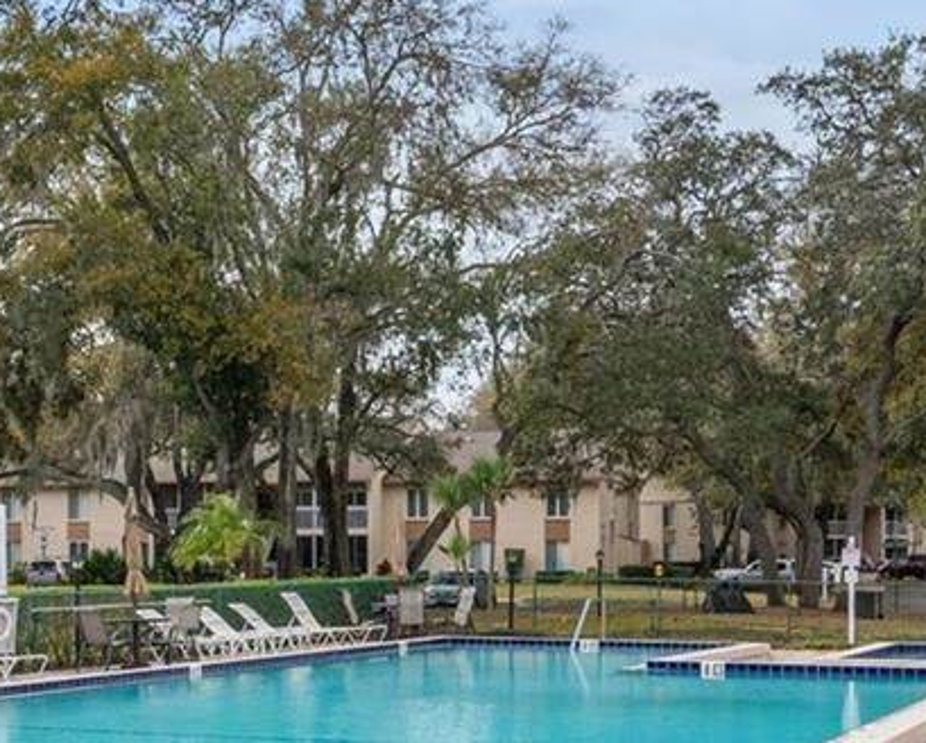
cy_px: 646
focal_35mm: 66
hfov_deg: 28.5
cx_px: 315
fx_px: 1811
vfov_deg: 22.7
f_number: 8
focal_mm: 18
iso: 320
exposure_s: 1/250
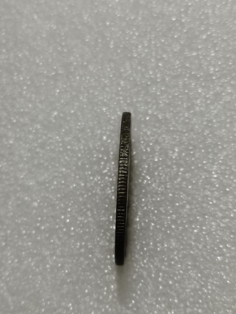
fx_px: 609
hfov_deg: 21.9
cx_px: 118
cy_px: 157
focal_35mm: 67
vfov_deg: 29.0
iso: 64
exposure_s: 1/100
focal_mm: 5.58
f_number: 1.8
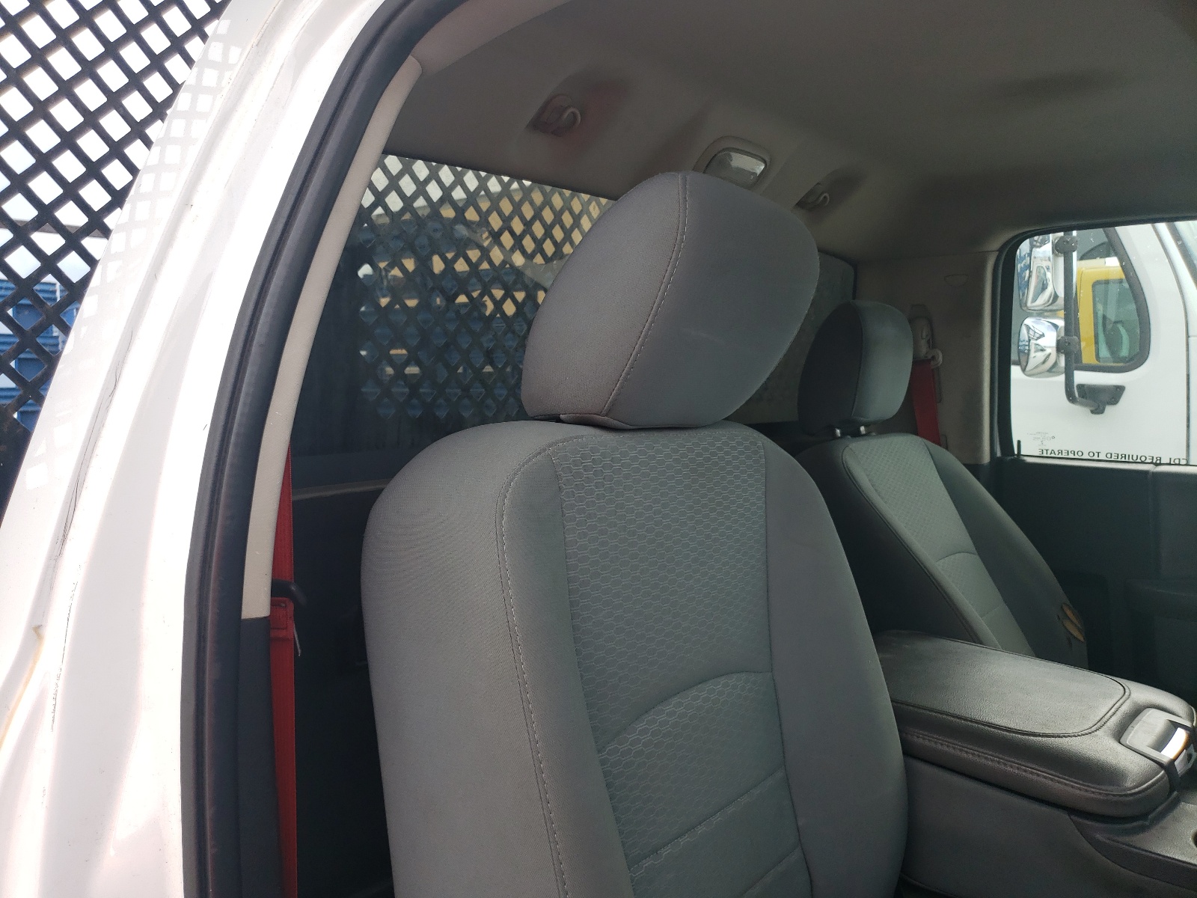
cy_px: 449
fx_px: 899
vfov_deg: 53.1
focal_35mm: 26
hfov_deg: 67.3
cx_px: 598
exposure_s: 1/588
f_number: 1.5
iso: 50
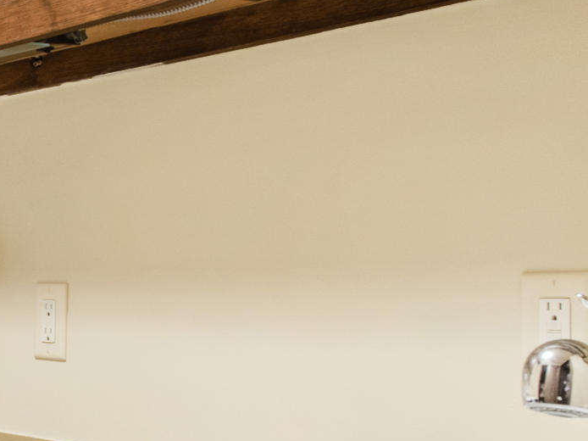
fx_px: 1341
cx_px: -297
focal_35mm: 79
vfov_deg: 18.6
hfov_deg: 20.9
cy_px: 303
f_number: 7.1
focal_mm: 19
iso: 320
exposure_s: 1/5
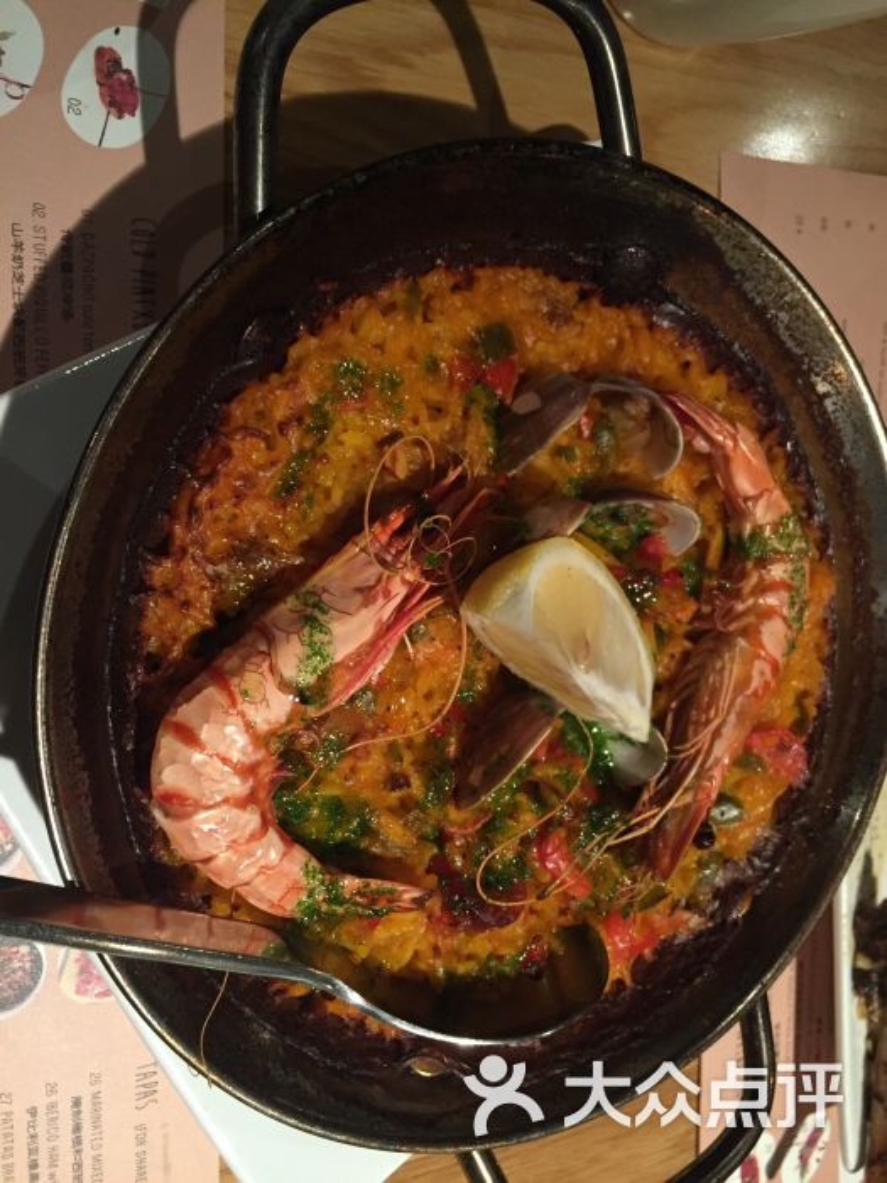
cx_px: 444
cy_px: 592
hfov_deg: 48.2
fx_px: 991
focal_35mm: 29
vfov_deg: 61.7
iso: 200
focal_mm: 4.15
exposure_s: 1/33
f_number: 2.2
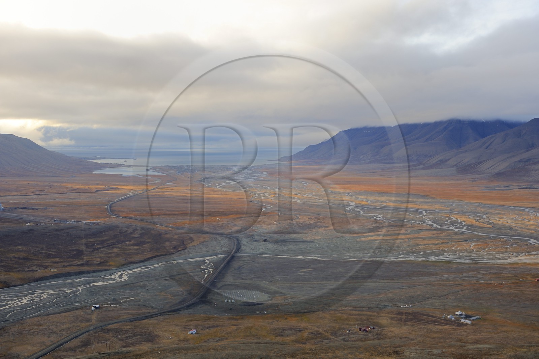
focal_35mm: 48
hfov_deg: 41.1
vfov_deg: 28.0
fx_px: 718
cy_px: 180
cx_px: 270
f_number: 5.6
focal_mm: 48
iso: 200
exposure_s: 1/160
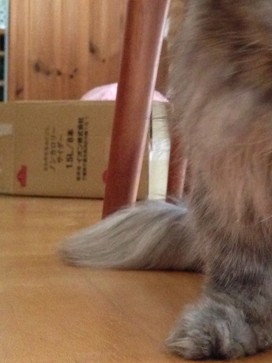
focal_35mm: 80
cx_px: 292
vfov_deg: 24.4
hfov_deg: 17.8
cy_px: 154
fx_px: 838
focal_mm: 4.12
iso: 640
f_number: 2.4
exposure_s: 1/15
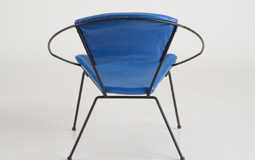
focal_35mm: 116
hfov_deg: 18.0
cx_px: 128
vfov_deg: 11.3
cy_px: 83
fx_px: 803
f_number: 13
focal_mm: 75
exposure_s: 1/125
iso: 200
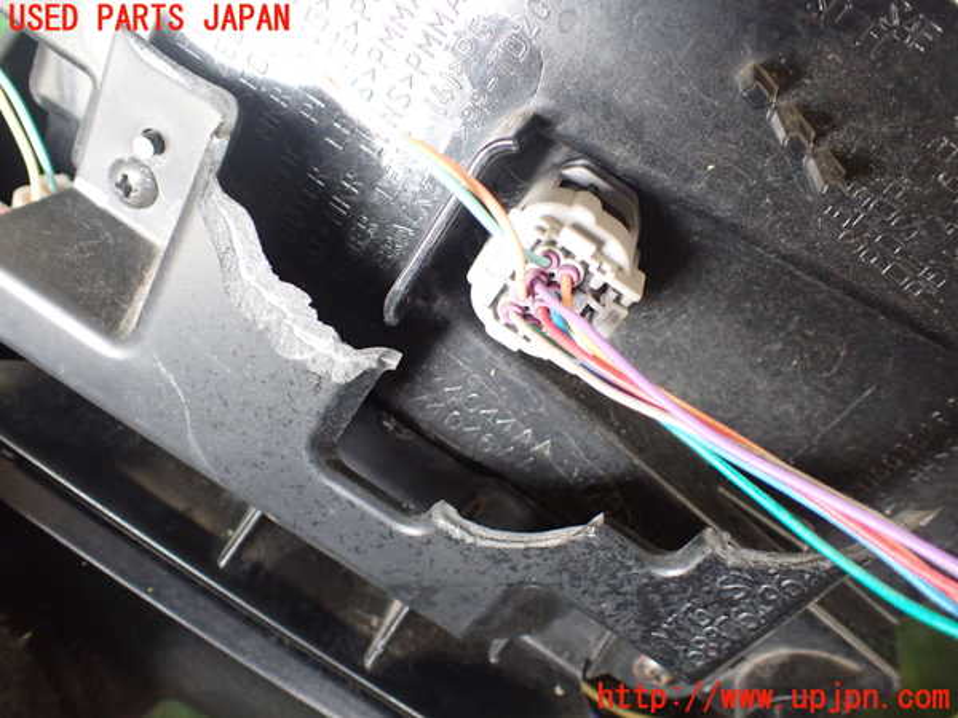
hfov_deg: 60.0
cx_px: 479
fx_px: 830
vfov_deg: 46.8
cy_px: 359
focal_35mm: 30
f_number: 2.3
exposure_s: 1/100
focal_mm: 5.4
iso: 800
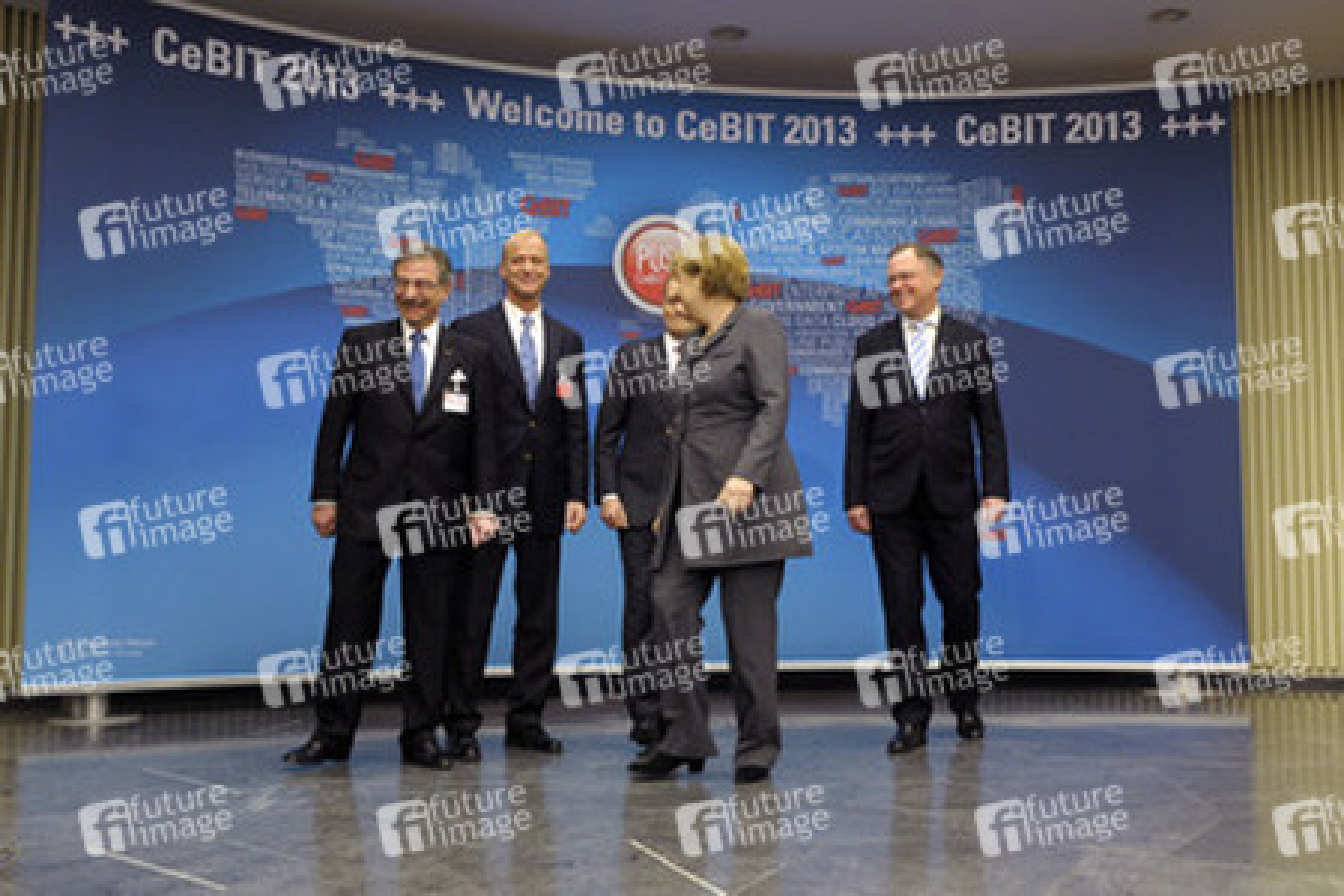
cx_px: 672
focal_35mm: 28
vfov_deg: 45.7
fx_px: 1064
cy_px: 448
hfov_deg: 64.6
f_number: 6.3
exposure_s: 1/125
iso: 800
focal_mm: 19
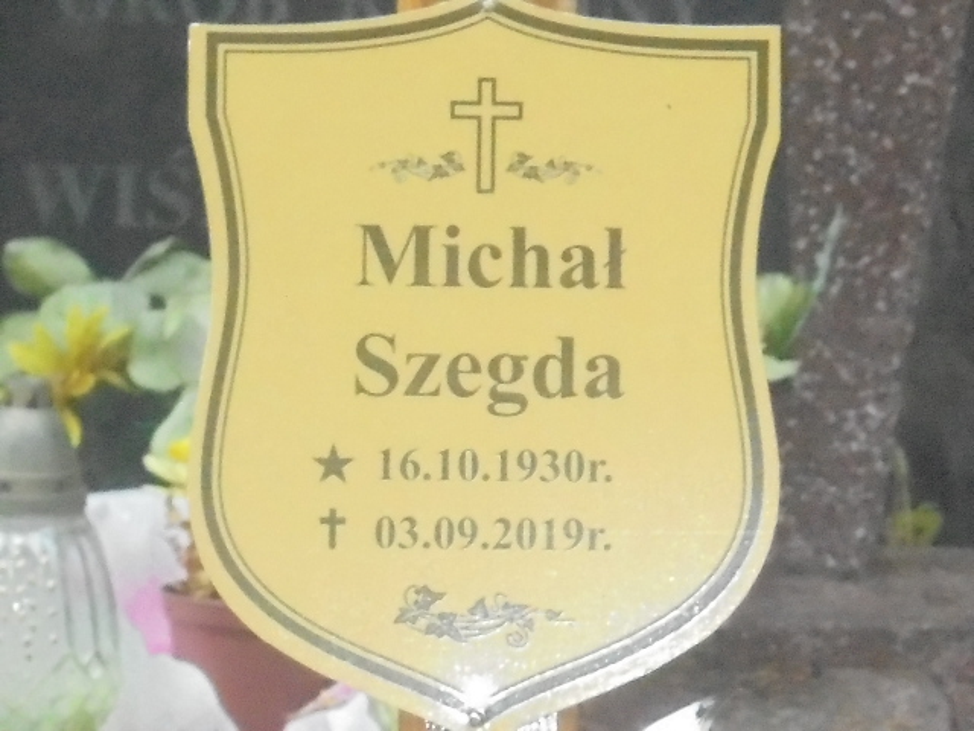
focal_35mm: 156
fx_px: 4389
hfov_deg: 12.7
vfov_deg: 9.5
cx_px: 487
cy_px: 366
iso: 800
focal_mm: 27.6
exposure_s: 1/30
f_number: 6.5
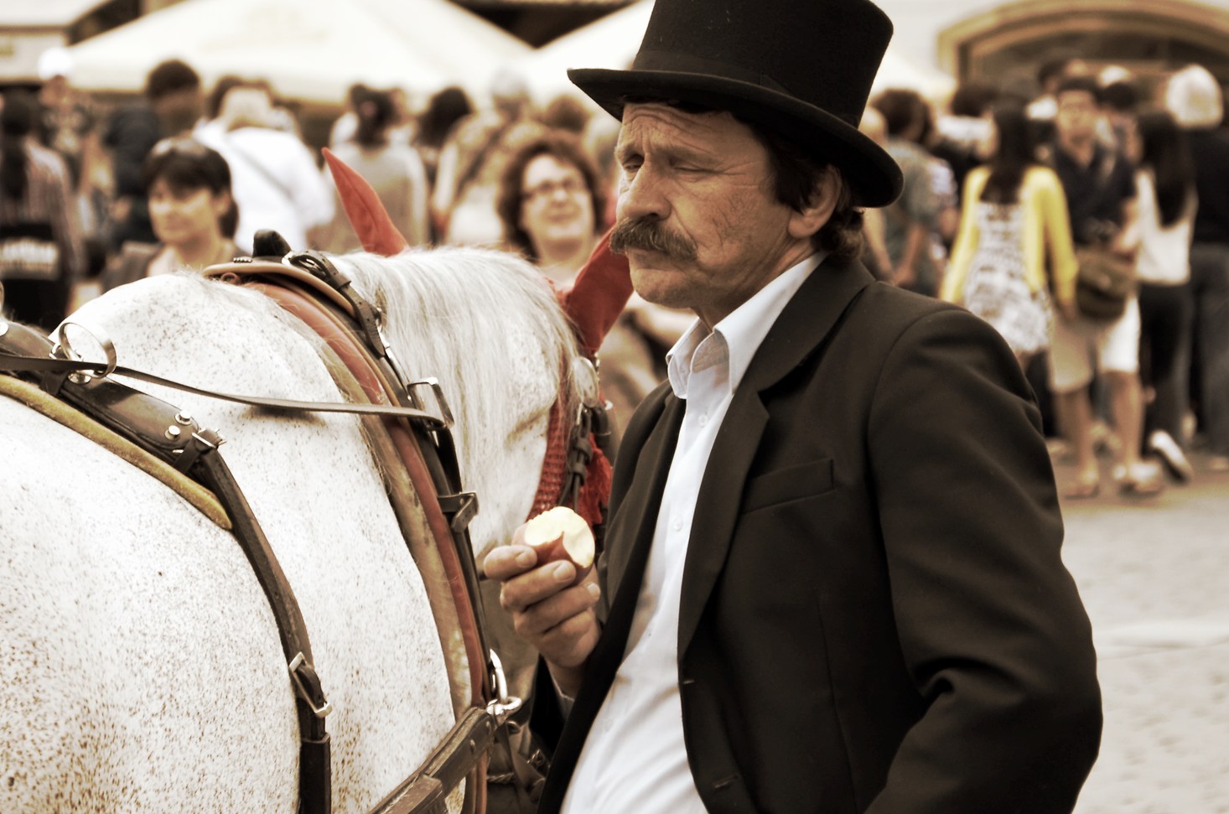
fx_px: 8783
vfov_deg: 5.3
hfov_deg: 8.0
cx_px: 490
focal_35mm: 258
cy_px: 357
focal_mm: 105
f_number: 5.6
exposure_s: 1/200
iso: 200
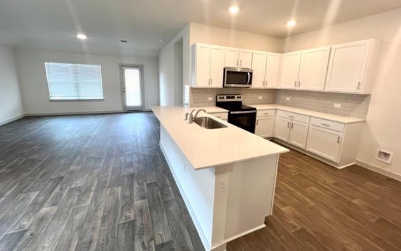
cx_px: 202
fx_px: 153
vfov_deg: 78.4
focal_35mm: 14
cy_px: 111
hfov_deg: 105.3
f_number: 1.8
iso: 200
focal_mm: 1.57
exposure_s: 1/120
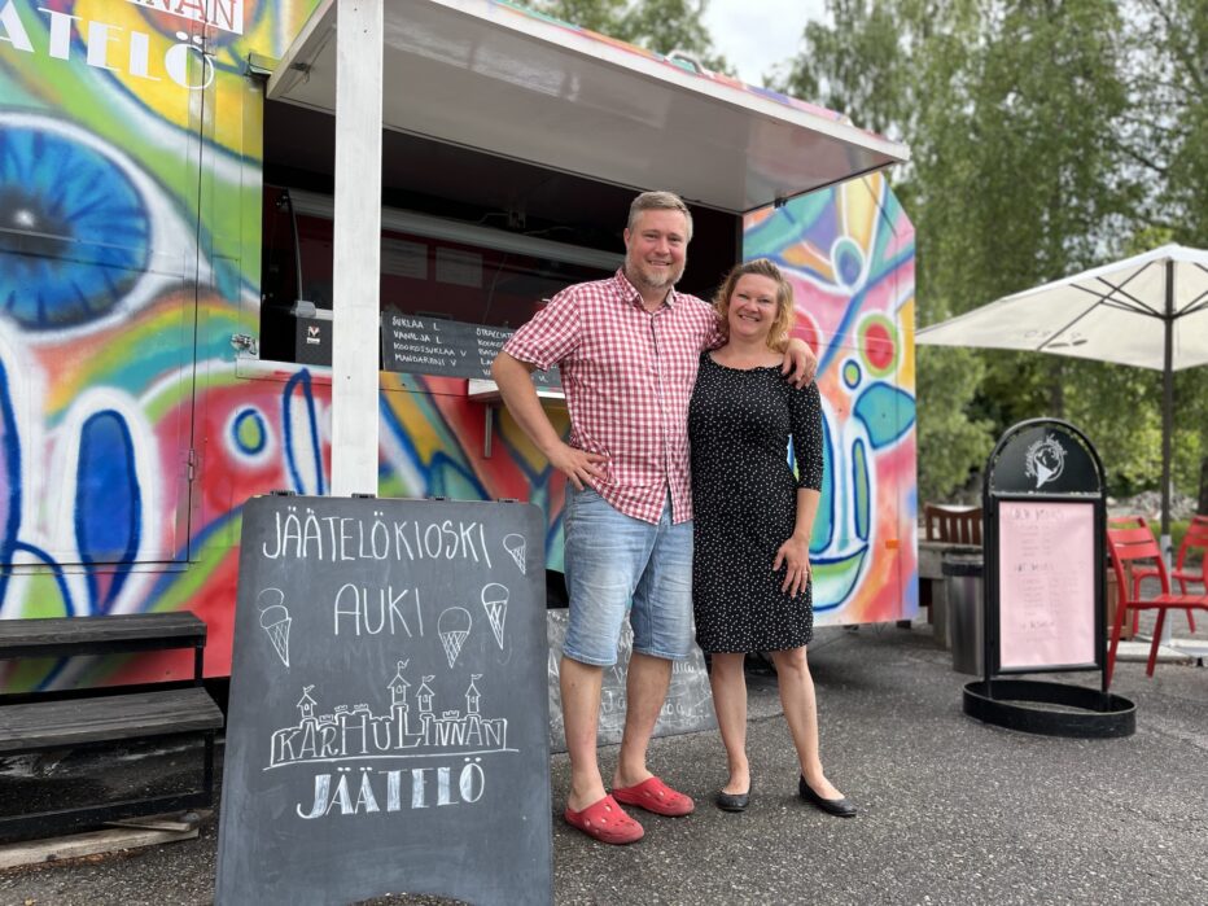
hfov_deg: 67.3
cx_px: 604
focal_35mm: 26
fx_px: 907
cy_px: 453
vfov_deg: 53.1
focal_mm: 5.1
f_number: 1.6
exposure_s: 1/852
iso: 50
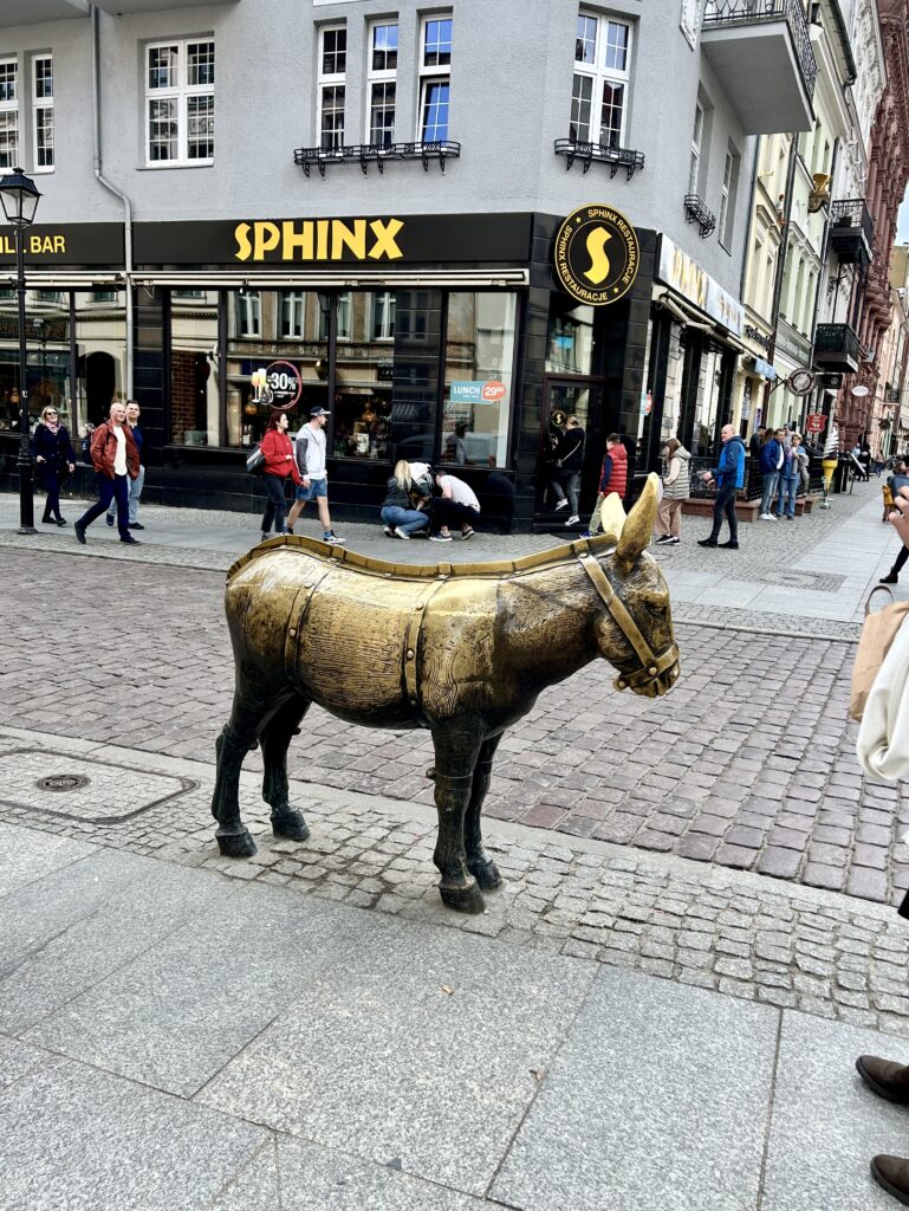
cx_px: 454
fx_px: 910
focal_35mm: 26
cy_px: 606
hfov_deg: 53.1
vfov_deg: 67.3
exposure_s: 1/873
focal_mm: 5.7
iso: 50
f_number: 1.5
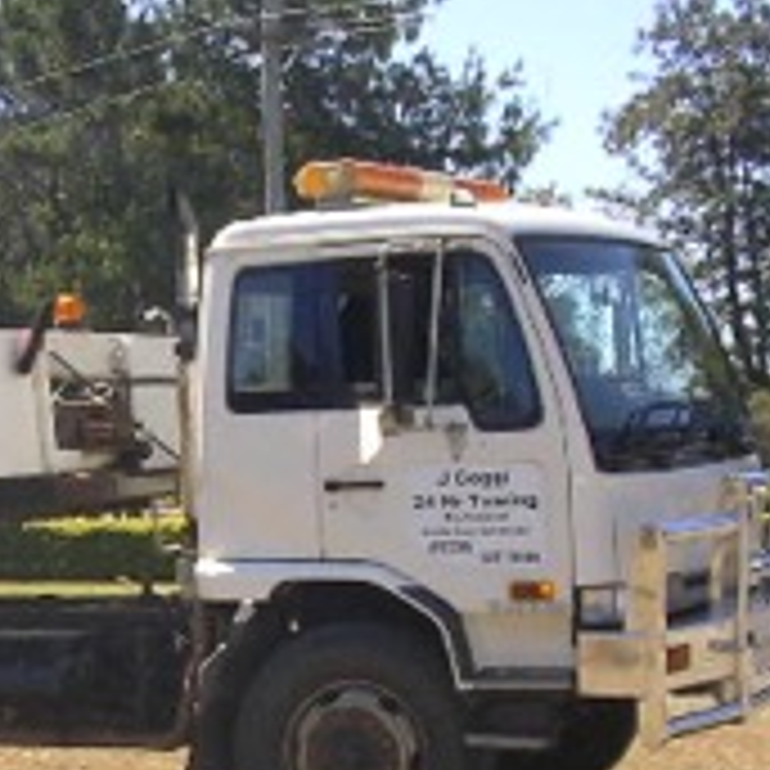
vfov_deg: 17.7
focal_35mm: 98
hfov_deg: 17.3
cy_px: 520
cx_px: -9
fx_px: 2466
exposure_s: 1/640
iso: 64
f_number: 2.9
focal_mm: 5.8
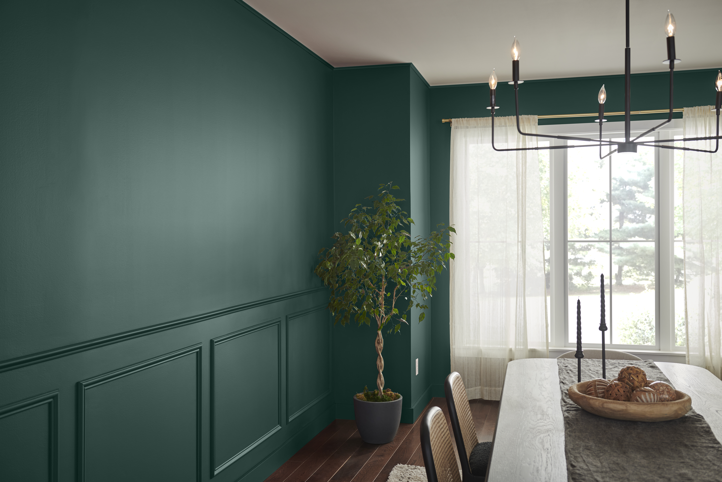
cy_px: 241
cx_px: 361
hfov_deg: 55.8
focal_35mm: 34
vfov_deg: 38.9
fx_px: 682
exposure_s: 1/125
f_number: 5.6
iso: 200
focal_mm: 34
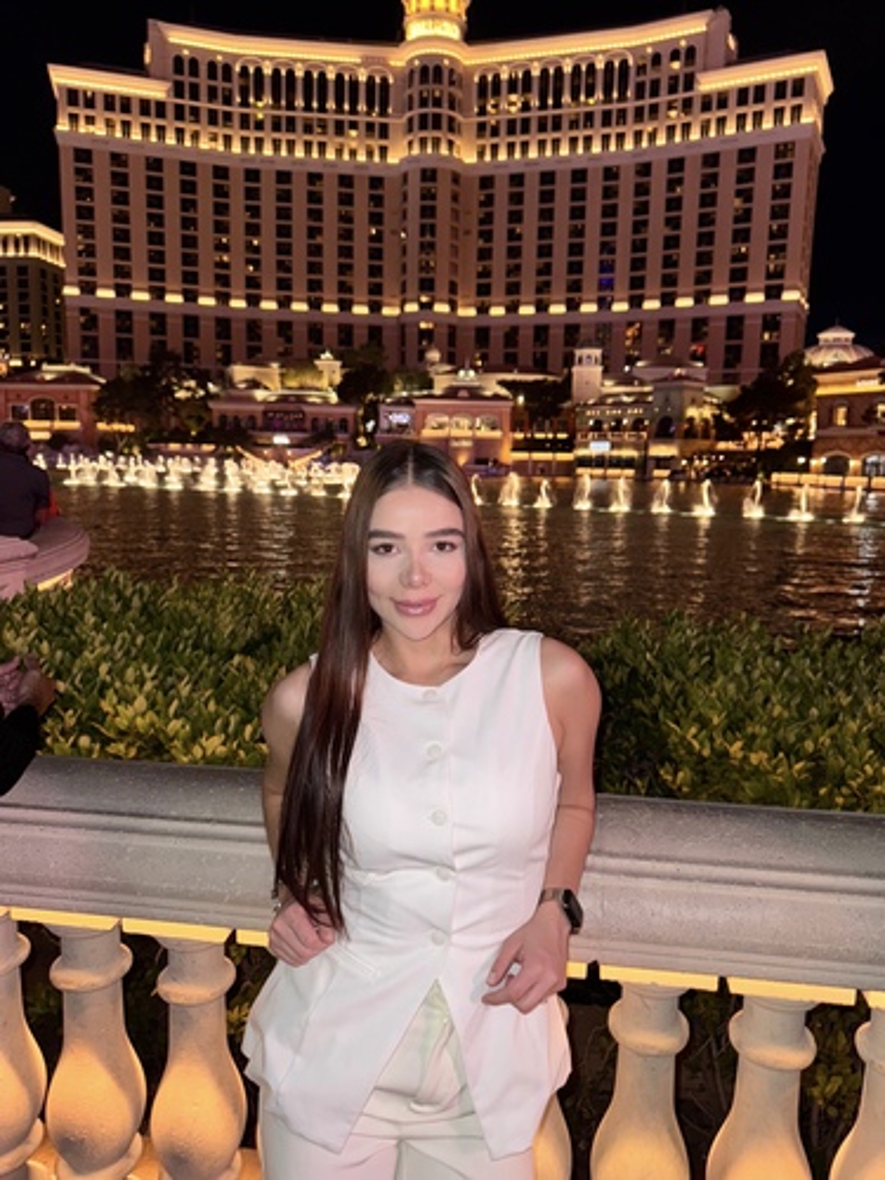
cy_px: 590
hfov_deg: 56.8
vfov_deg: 71.6
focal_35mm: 24
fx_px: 818
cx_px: 442
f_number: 1.78
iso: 64
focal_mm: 6.76
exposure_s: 1/15
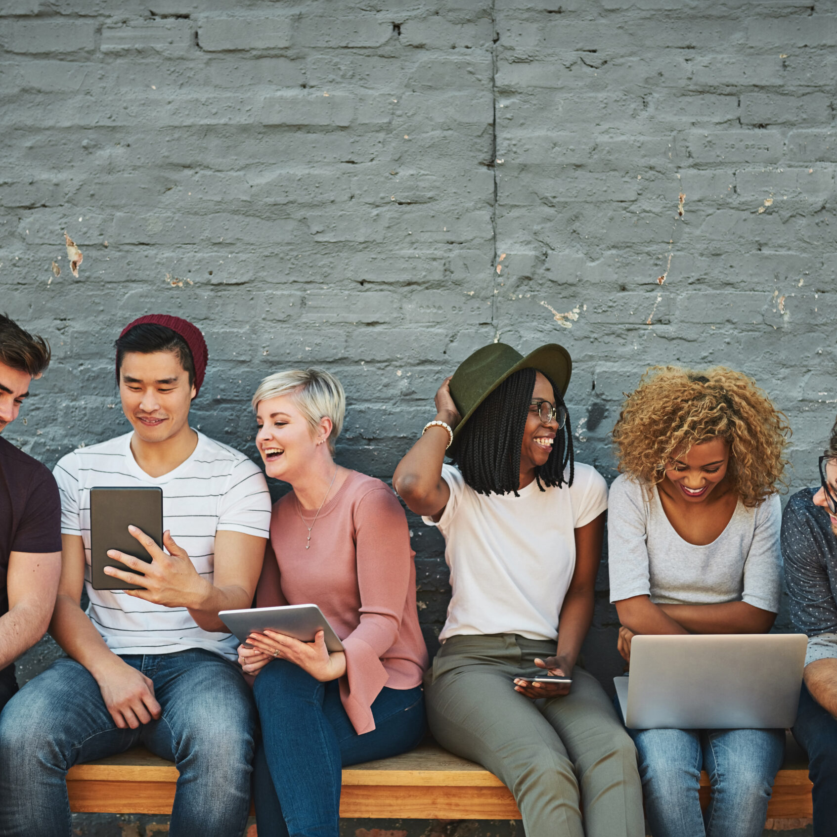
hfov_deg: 37.6
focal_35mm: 45
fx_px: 1231
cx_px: 419
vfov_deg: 37.6
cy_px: 418
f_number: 2
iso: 400
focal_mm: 35
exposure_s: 1/1600
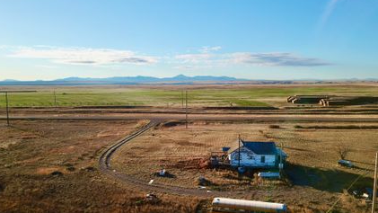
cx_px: 185
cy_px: 118
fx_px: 291
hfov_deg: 66.1
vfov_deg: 40.1
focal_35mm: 29
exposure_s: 1/1250
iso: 100
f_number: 2.2
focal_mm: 4.73
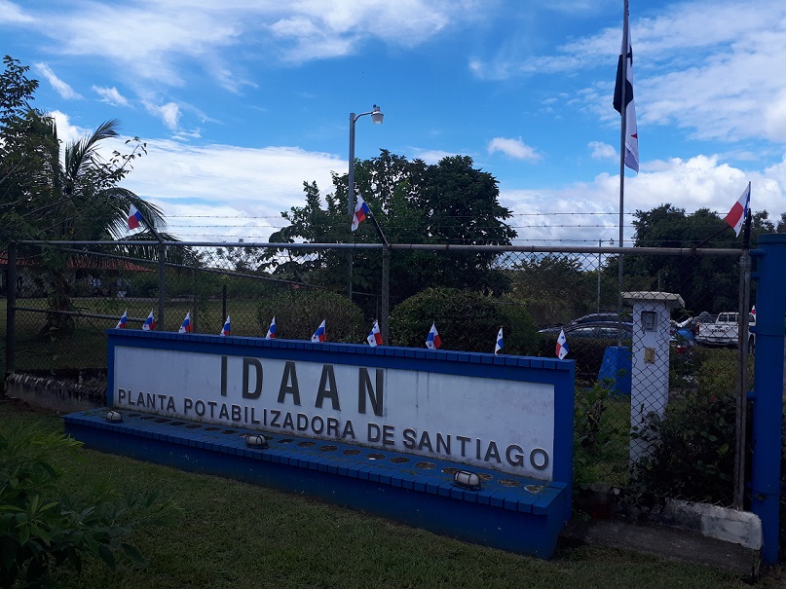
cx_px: 393
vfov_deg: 51.3
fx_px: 613
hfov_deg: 65.3
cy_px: 294
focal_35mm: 27
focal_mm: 3.6
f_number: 1.9
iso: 40
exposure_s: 1/1466
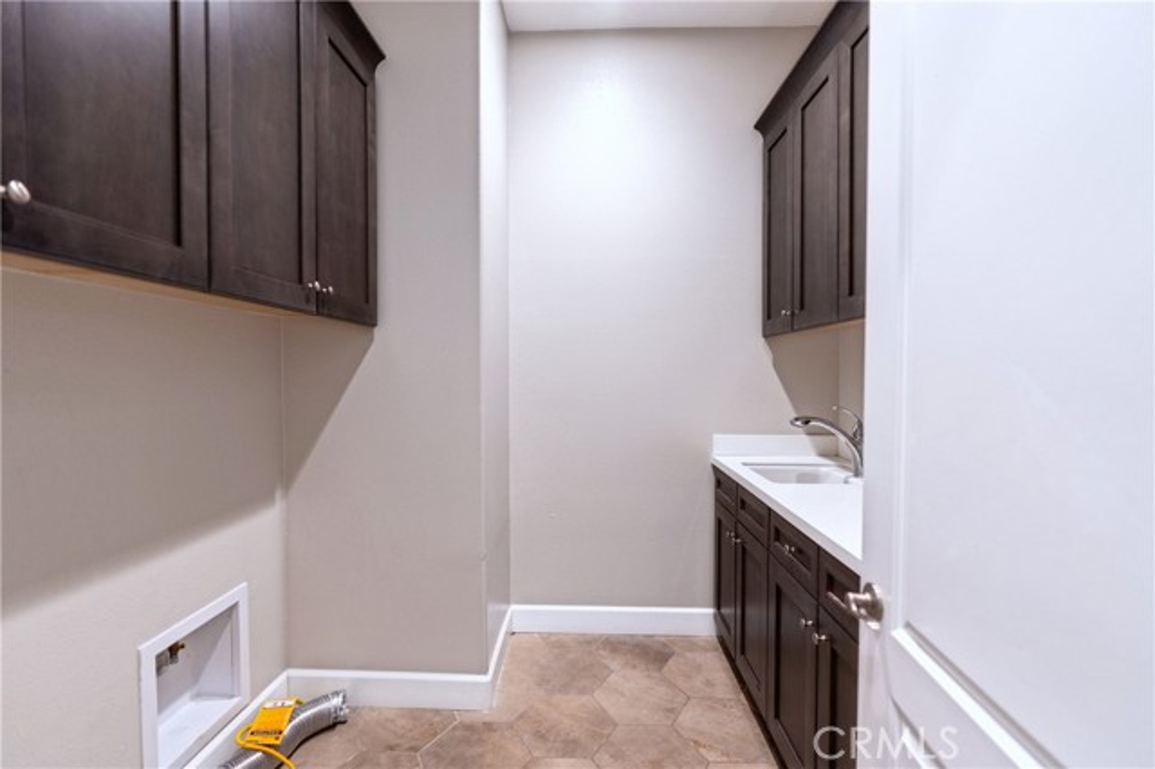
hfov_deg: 96.8
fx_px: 513
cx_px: 578
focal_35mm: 16
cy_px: 384
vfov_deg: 73.7
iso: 125
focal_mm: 16
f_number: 2.8
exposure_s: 1/25
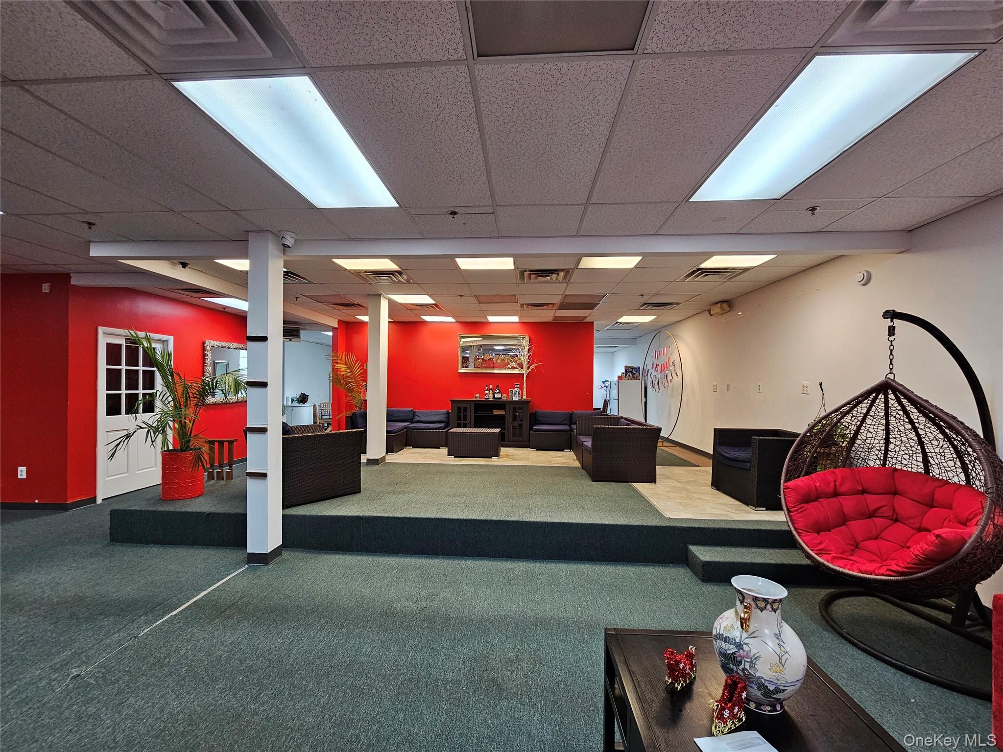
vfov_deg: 89.9
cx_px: 502
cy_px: 376
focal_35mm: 13
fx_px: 377
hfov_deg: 106.2
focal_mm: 2.2
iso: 250
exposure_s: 1/60
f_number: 2.2
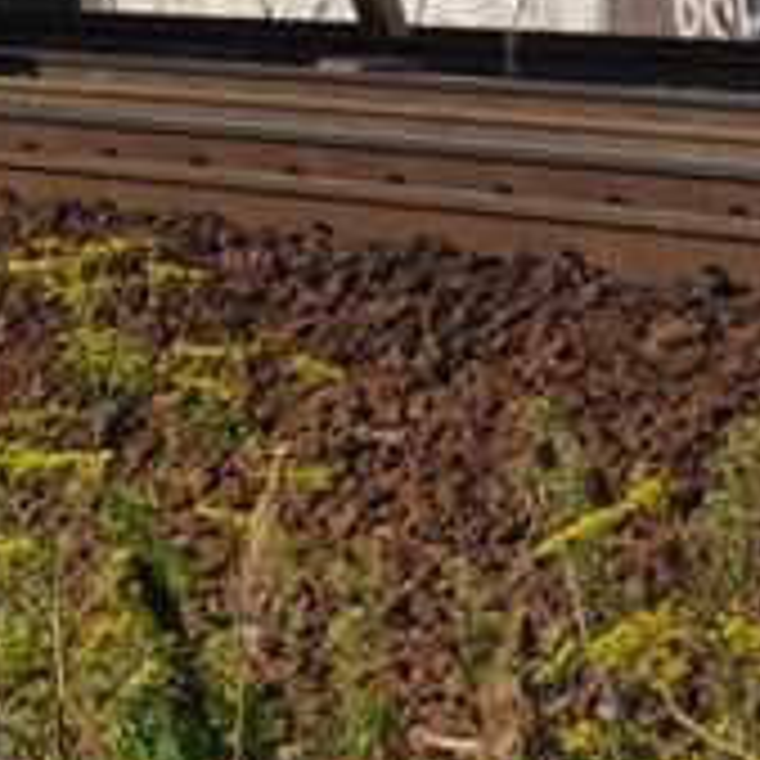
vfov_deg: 6.4
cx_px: -1142
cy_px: -594
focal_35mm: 270
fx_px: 6696
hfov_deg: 6.2
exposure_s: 1/1500
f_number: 6.7
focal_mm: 35
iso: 400
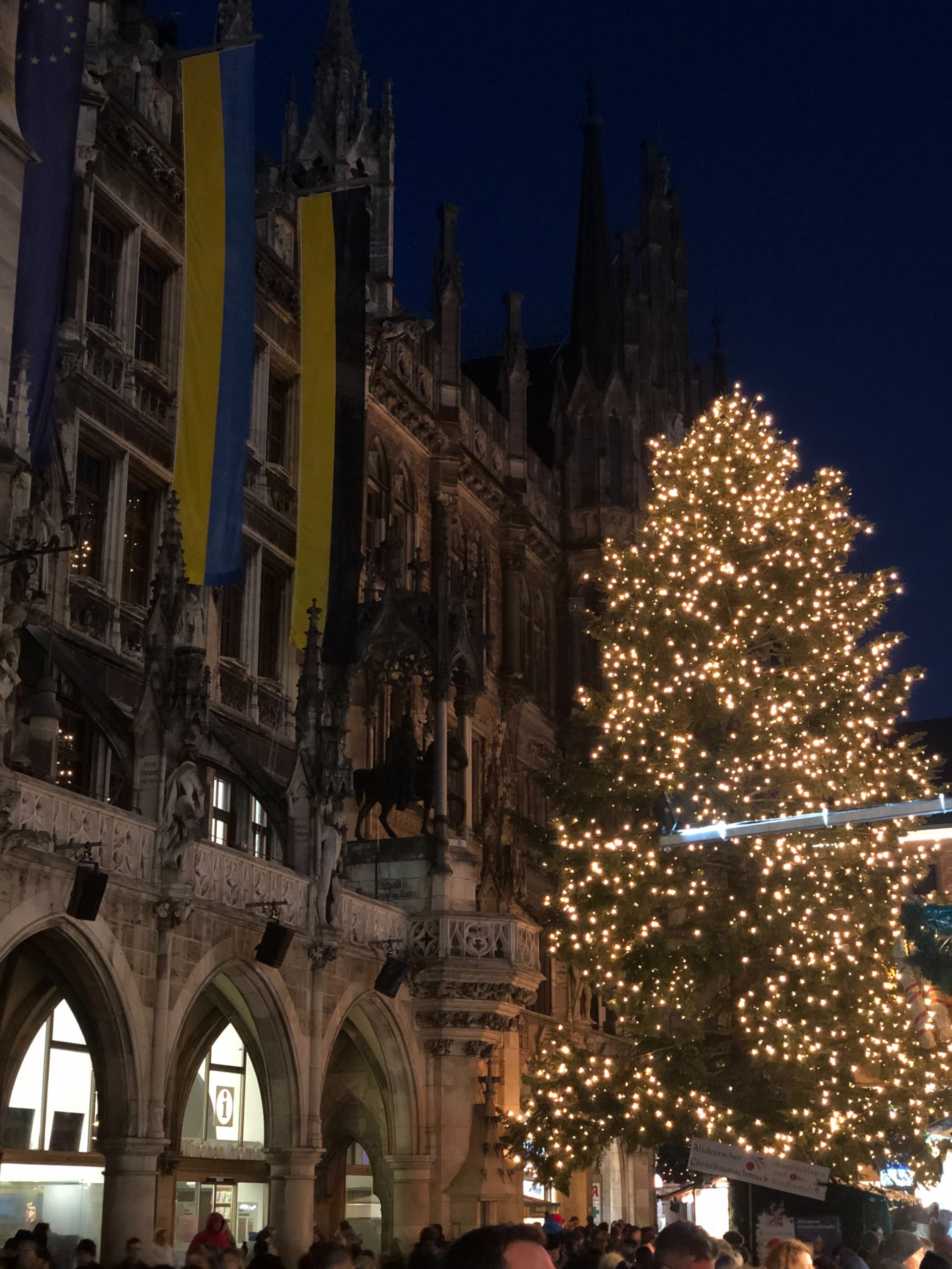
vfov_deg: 36.8
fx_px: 1907
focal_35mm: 52
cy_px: 634
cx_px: 476
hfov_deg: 28.0
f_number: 2.4
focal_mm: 6
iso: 160
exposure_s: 1/9
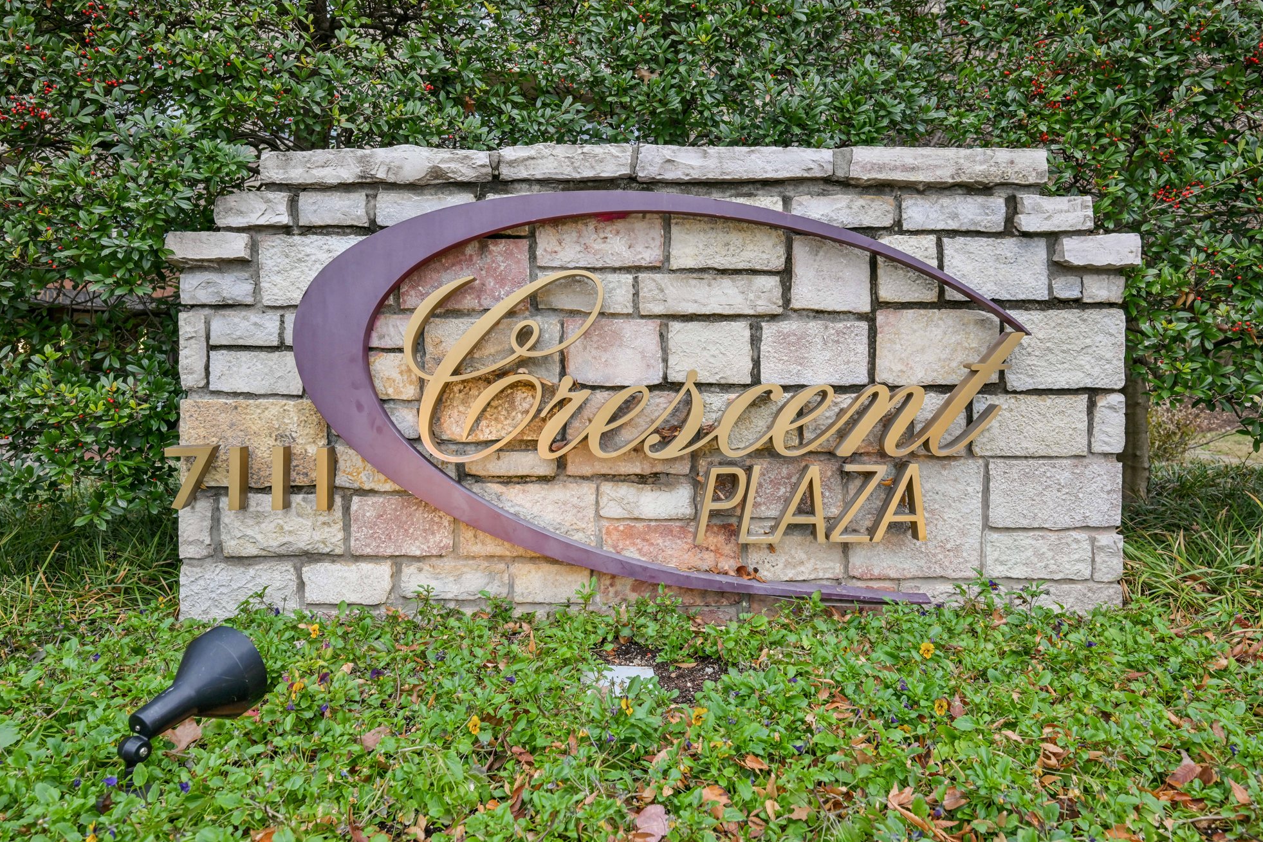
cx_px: 623
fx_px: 842
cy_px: 412
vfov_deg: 53.1
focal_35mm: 24
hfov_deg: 73.7
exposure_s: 1/160
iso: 400
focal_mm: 23
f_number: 7.1
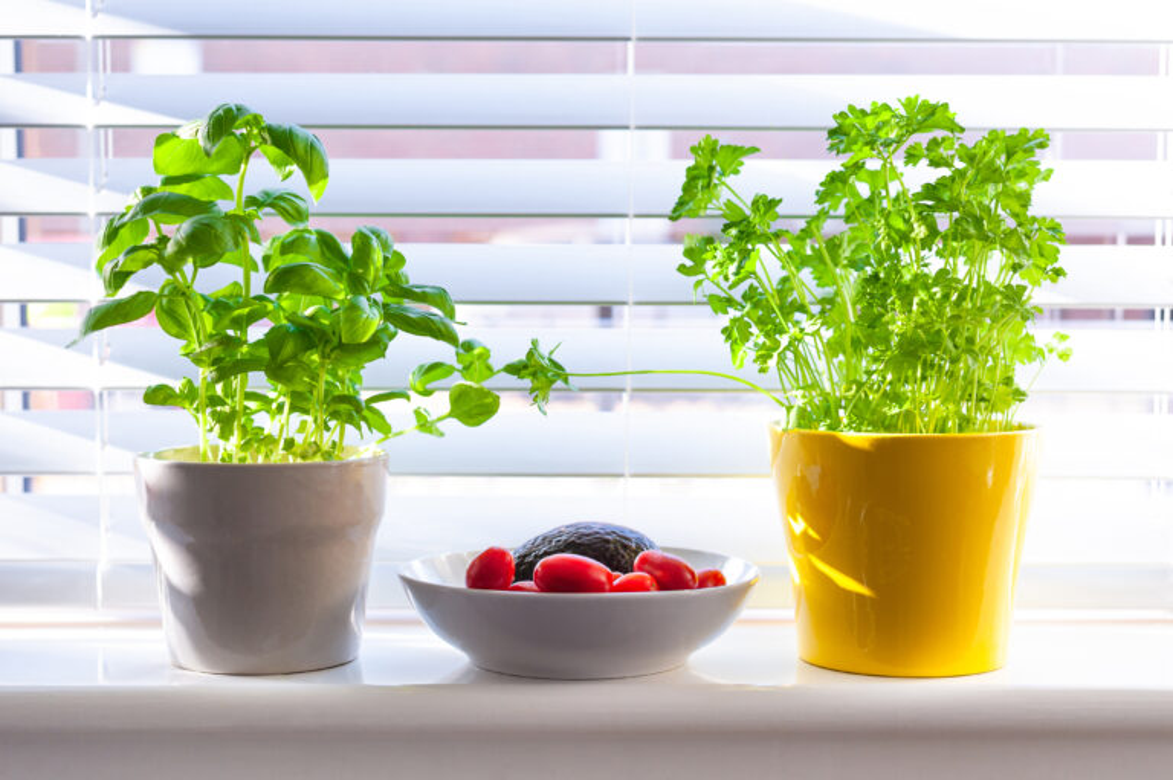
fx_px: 1628
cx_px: 586
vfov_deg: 27.0
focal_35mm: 50
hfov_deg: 39.6
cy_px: 390
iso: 400
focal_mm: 50
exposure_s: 1/80
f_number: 4.5
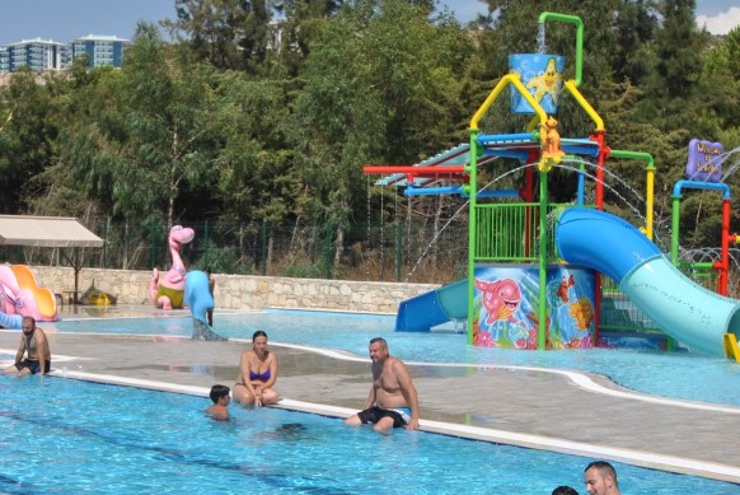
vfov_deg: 19.1
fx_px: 1460
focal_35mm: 71
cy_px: 386
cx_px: 252
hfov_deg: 28.3
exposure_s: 1/320
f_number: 9
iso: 100
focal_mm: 24
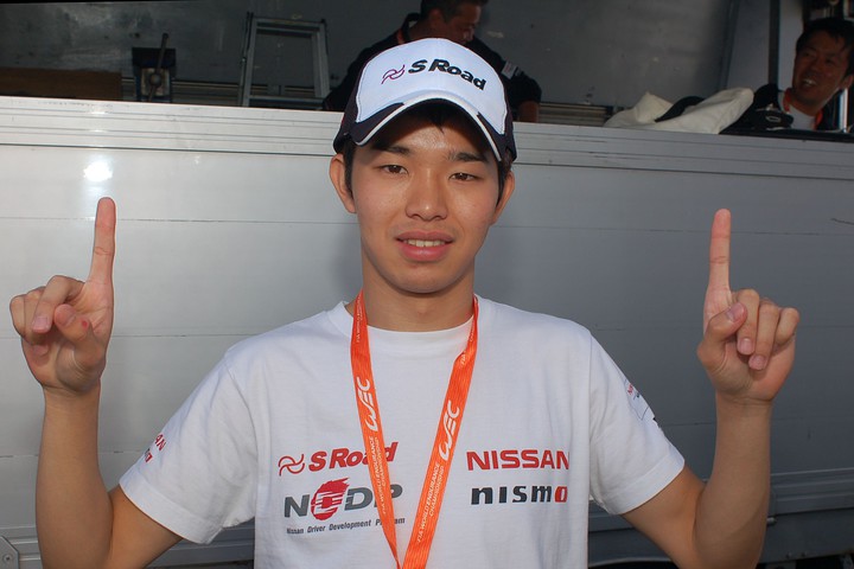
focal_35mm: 36
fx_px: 854
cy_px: 284
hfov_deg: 53.1
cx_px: 427
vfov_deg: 36.9
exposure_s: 1/250
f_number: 8
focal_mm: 24
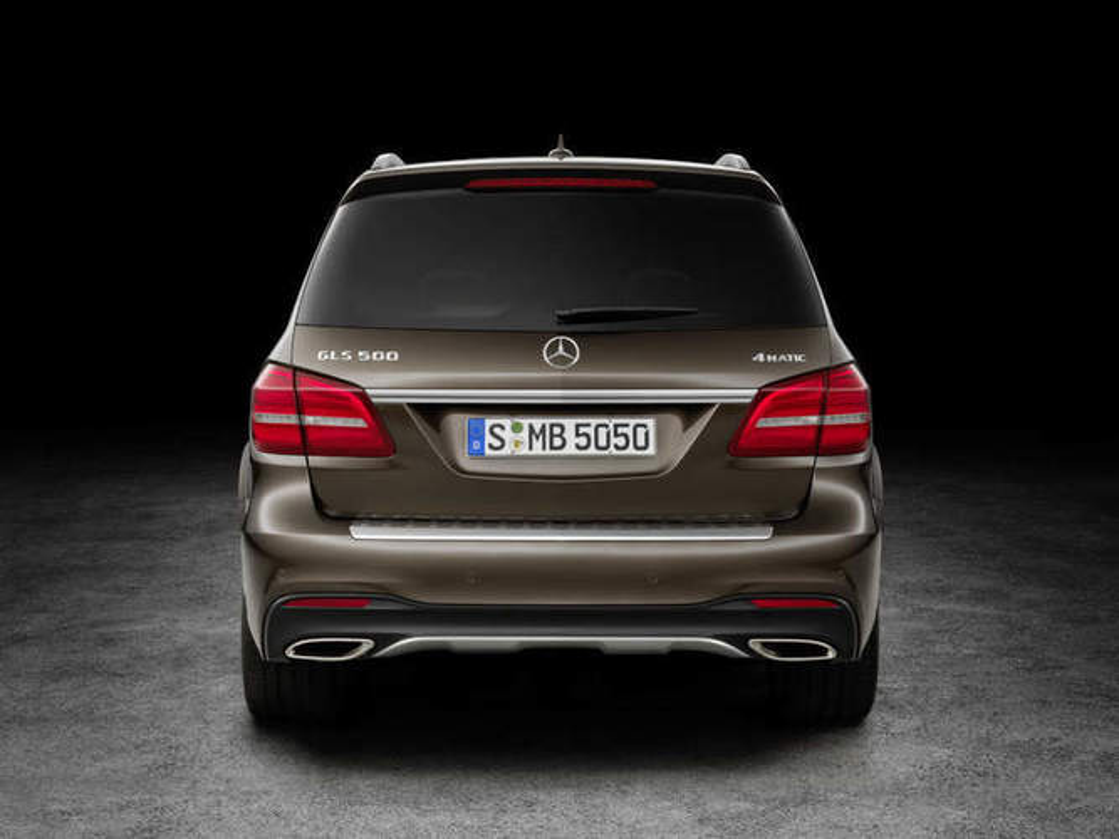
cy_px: 420
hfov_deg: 30.7
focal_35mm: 63
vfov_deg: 23.3
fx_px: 2036
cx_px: 560
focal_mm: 80
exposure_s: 46
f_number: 22
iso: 100
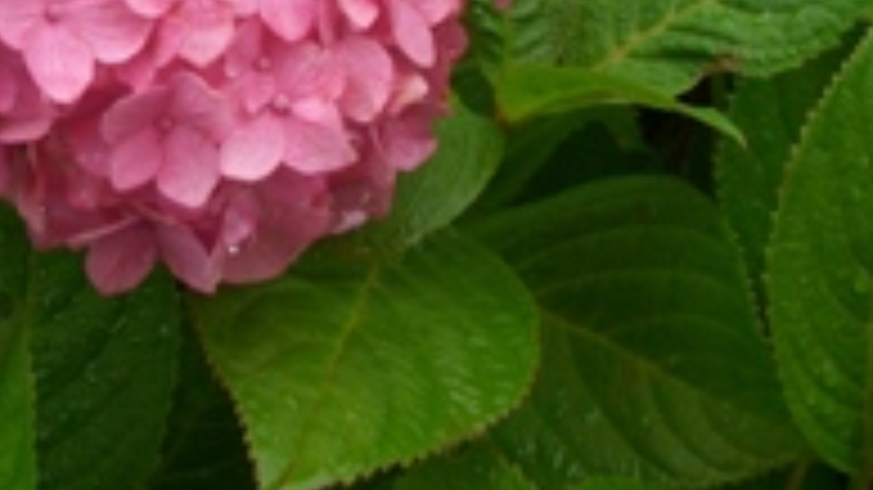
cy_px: -106
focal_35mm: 79
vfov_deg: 14.8
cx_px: 140
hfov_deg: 26.2
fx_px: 1828
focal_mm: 5.8
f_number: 2.6
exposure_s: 1/100
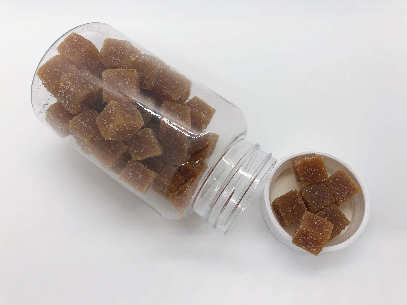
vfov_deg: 49.7
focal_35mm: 28
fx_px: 329
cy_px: 152
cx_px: 204
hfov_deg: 63.4
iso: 20
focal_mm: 3.99
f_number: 1.8
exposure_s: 1/118
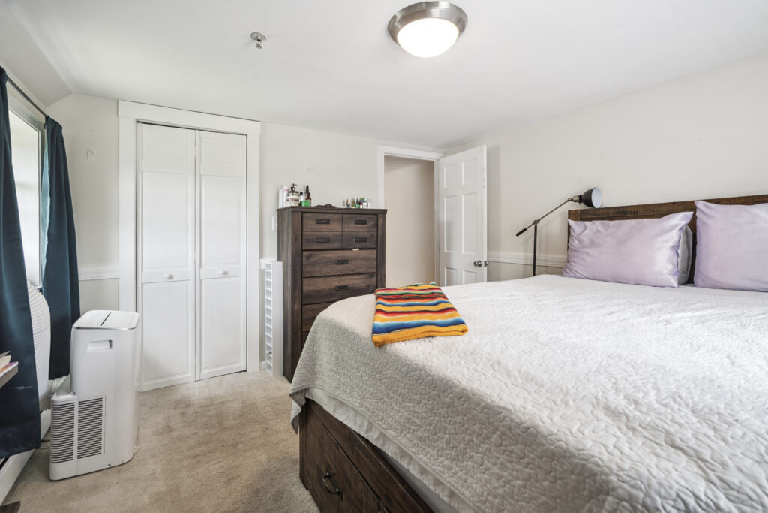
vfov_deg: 73.8
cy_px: 256
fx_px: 341
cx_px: 384
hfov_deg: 96.7
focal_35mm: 16
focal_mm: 16
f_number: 8
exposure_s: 1/6
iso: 320
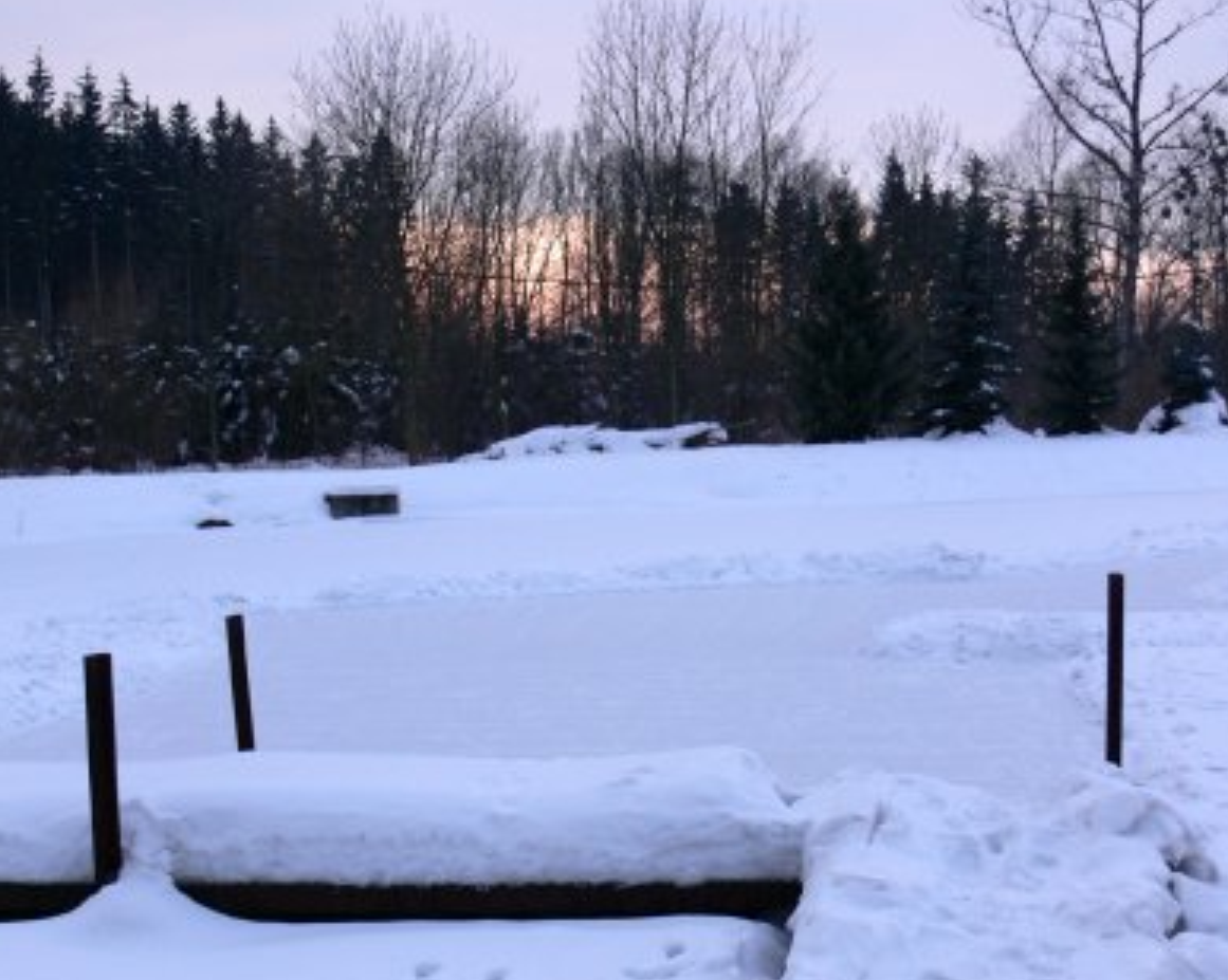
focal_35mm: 50
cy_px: 642
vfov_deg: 30.0
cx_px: 603
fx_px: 1816
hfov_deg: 37.4
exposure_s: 1/30
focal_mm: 7.6
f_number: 2.8
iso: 100
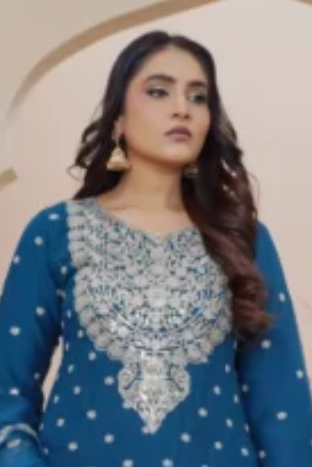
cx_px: 223
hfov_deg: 8.7
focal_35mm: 157
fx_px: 2037
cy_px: 527
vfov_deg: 12.8
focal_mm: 50
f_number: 5.6
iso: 100
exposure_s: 1/160
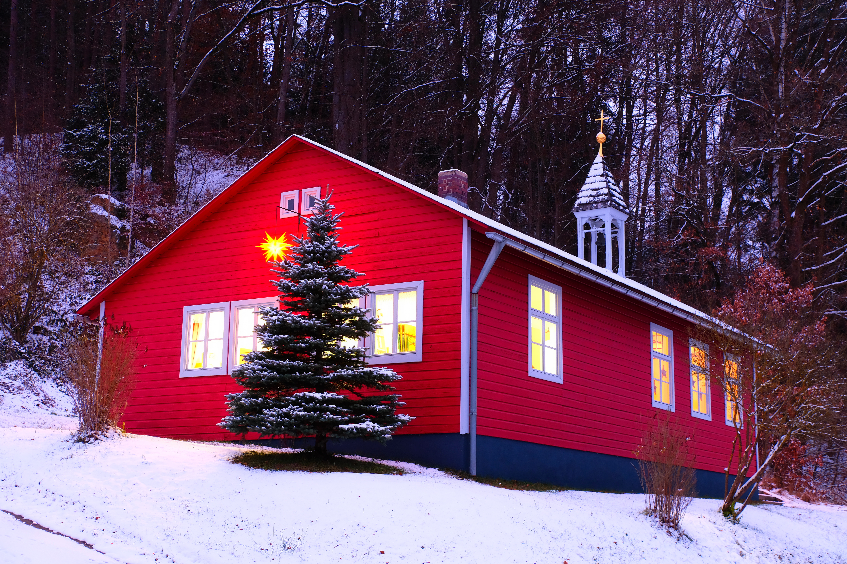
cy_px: 282
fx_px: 1294
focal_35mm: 55
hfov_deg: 36.2
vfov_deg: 24.6
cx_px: 424
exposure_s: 1/2.1
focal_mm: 36.6
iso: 500
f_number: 5.6
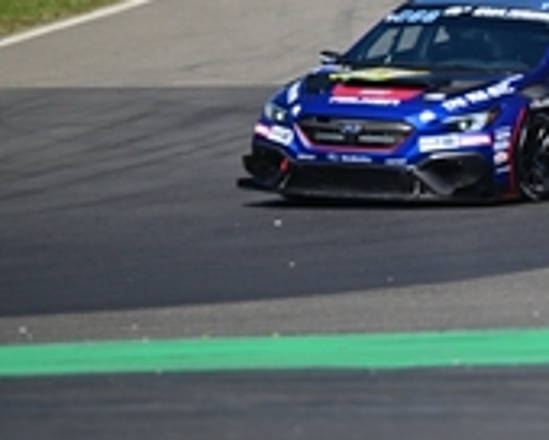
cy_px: -16
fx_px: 16151
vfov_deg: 1.6
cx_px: 933
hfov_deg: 1.9
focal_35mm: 994
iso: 180
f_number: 2.8
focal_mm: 300
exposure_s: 1/4000
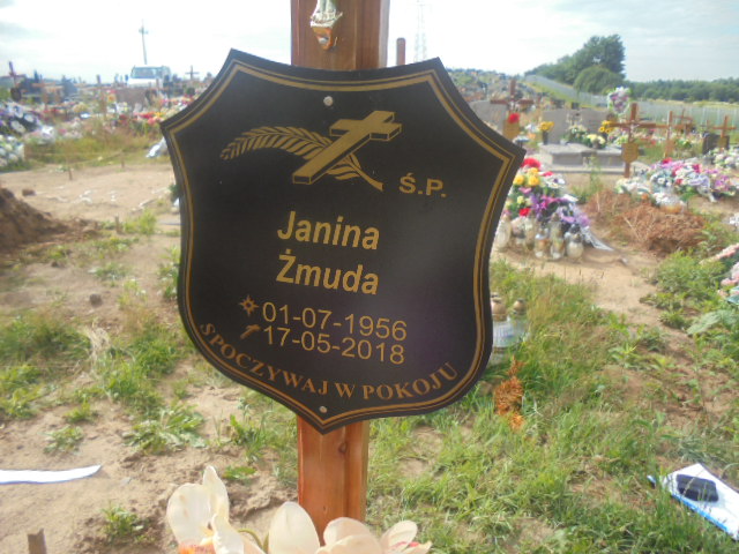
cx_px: 370
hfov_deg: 67.3
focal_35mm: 26
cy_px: 277
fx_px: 555
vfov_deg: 53.1
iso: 100
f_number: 3.5
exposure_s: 1/500
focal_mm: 4.6
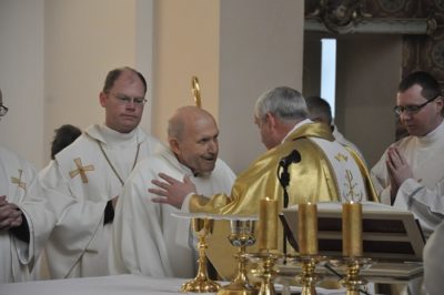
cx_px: 222
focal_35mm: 158
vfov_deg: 8.7
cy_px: 148
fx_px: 1941
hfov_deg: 13.1
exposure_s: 1/400
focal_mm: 105
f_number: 5.6
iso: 3200
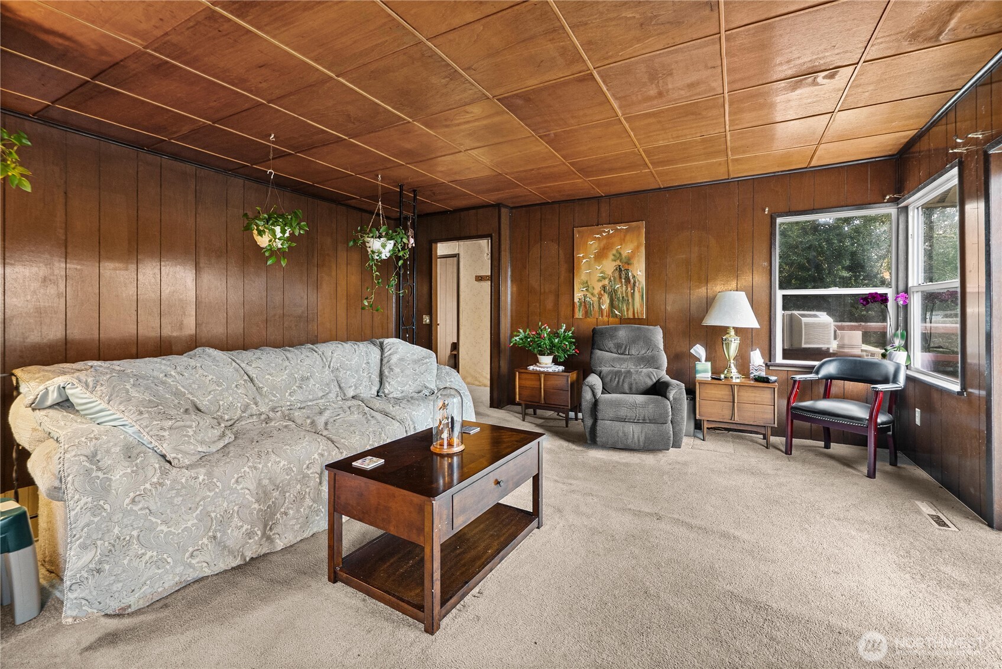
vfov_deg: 81.3
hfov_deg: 104.2
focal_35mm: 14
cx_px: 501
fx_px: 390
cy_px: 334
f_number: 10
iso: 1000
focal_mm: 14
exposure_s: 2
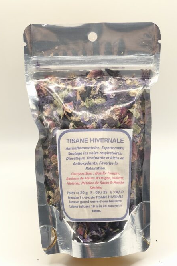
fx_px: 479
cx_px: 83
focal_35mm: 65
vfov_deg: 31.0
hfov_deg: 20.9
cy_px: 134
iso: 20
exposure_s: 1/73
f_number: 2.4
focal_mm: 6
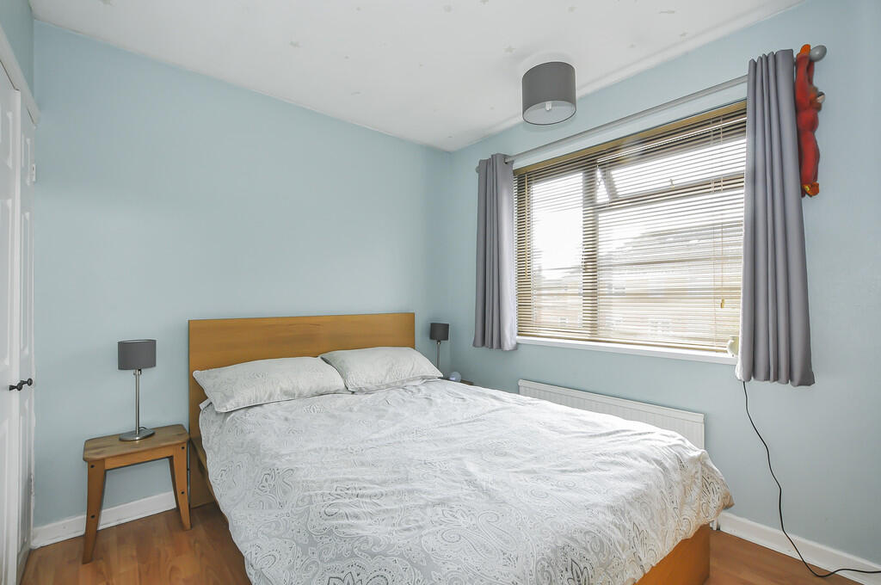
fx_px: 367
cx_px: 440
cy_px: 292
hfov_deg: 100.5
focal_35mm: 15
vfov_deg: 77.2
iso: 400
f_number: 11
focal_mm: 10
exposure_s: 1/13
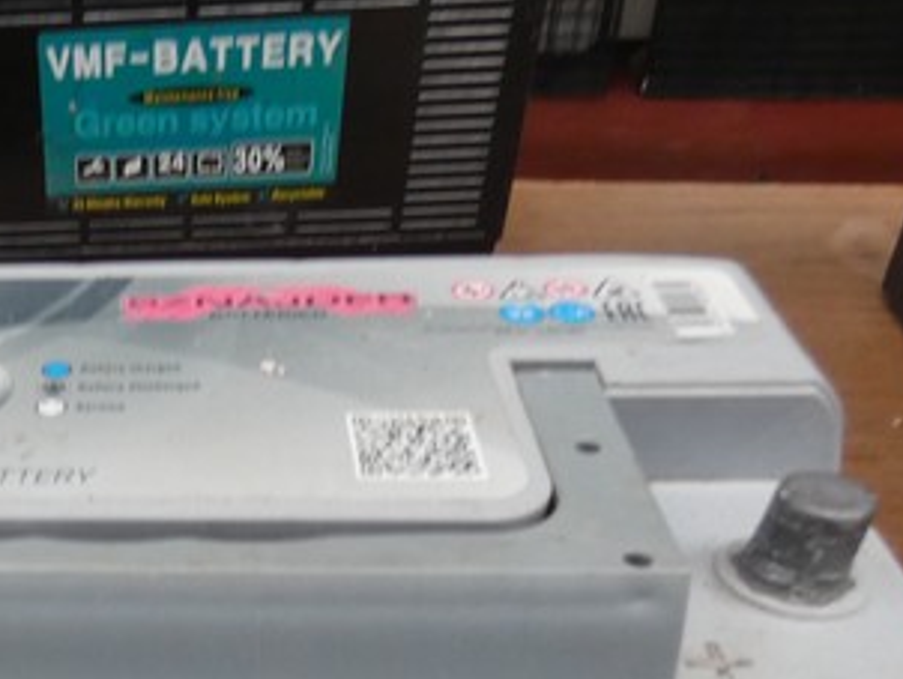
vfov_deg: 27.9
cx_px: 52
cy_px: 730
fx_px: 1253
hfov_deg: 36.6
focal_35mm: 48
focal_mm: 3.6
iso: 160
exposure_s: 1/60
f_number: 2.8
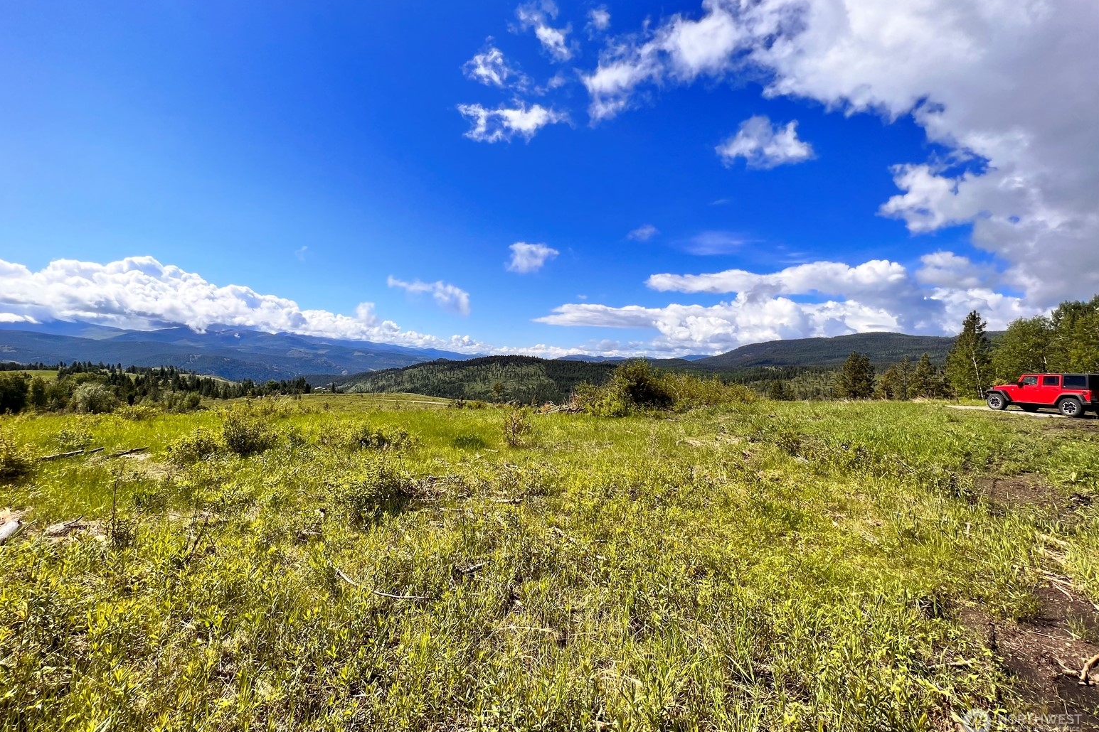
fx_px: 427
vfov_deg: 81.0
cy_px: 330
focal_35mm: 14
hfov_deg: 104.2
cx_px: 533
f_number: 1.8
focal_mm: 1.57
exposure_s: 1/2874
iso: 32
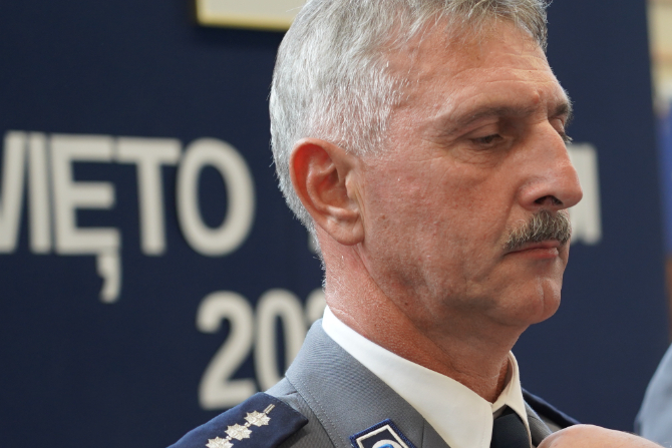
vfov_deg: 8.6
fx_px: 2968
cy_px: 381
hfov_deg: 12.8
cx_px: 577
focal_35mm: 159
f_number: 4
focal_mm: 82
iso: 1000
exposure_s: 1/160
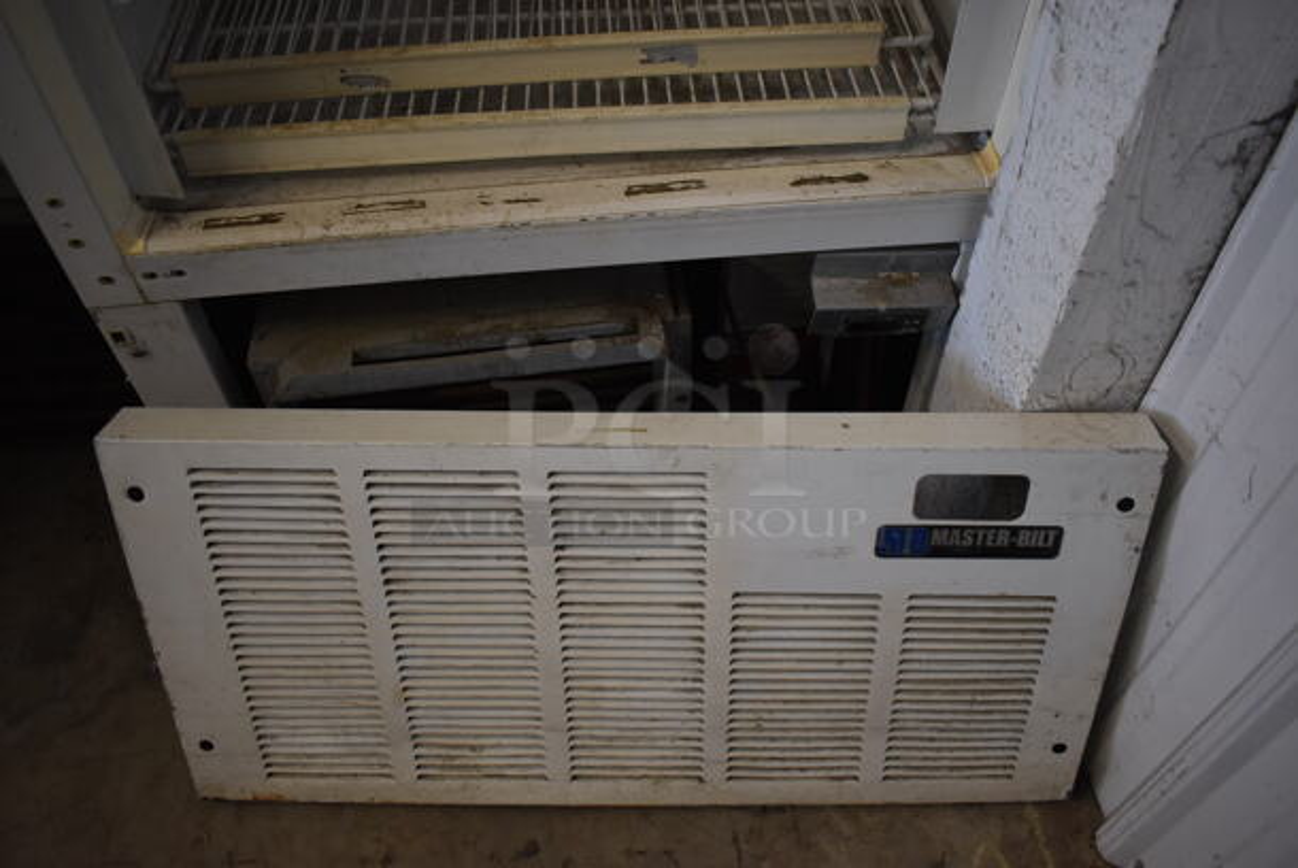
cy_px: 434
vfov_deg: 48.0
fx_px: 974
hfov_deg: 67.3
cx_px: 649
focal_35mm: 27
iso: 1100
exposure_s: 1/125
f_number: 3.5
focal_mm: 18
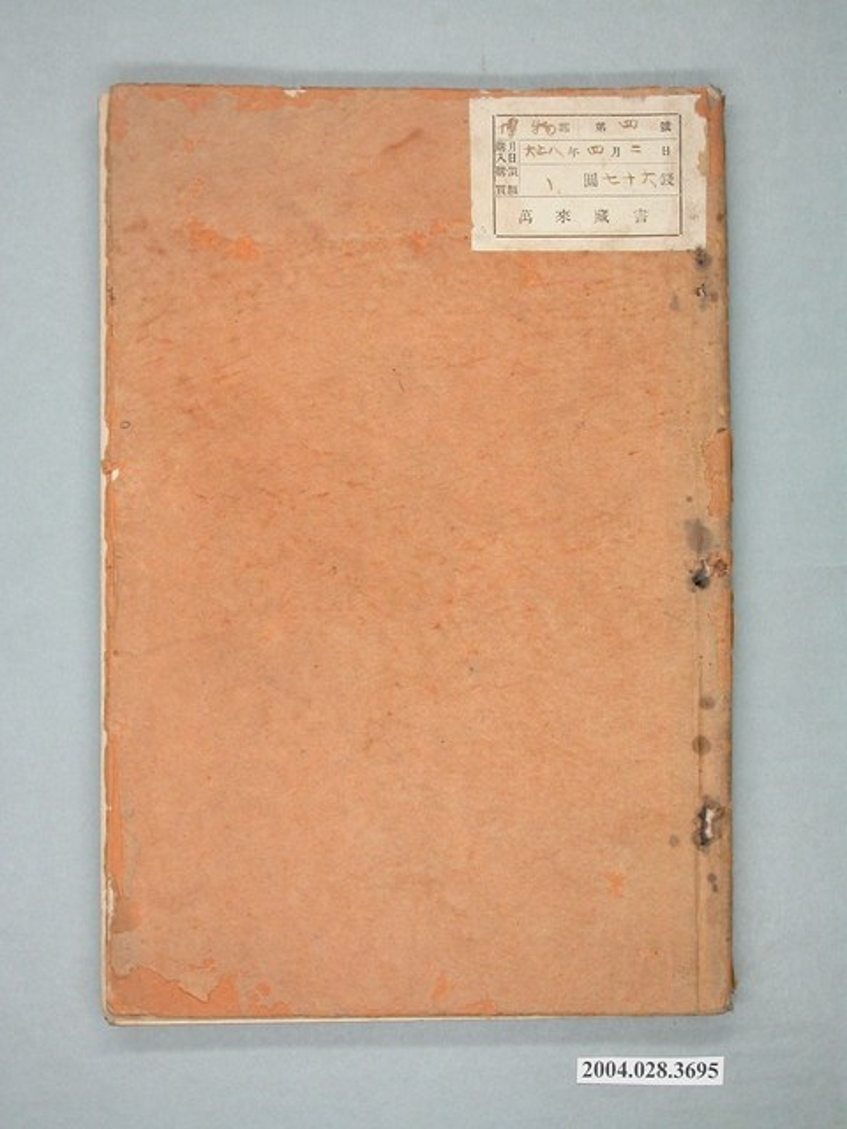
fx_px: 2023
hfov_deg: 23.7
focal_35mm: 62
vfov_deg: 31.2
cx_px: 424
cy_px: 564
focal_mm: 12.9
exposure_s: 1/40.7
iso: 100
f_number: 3.1
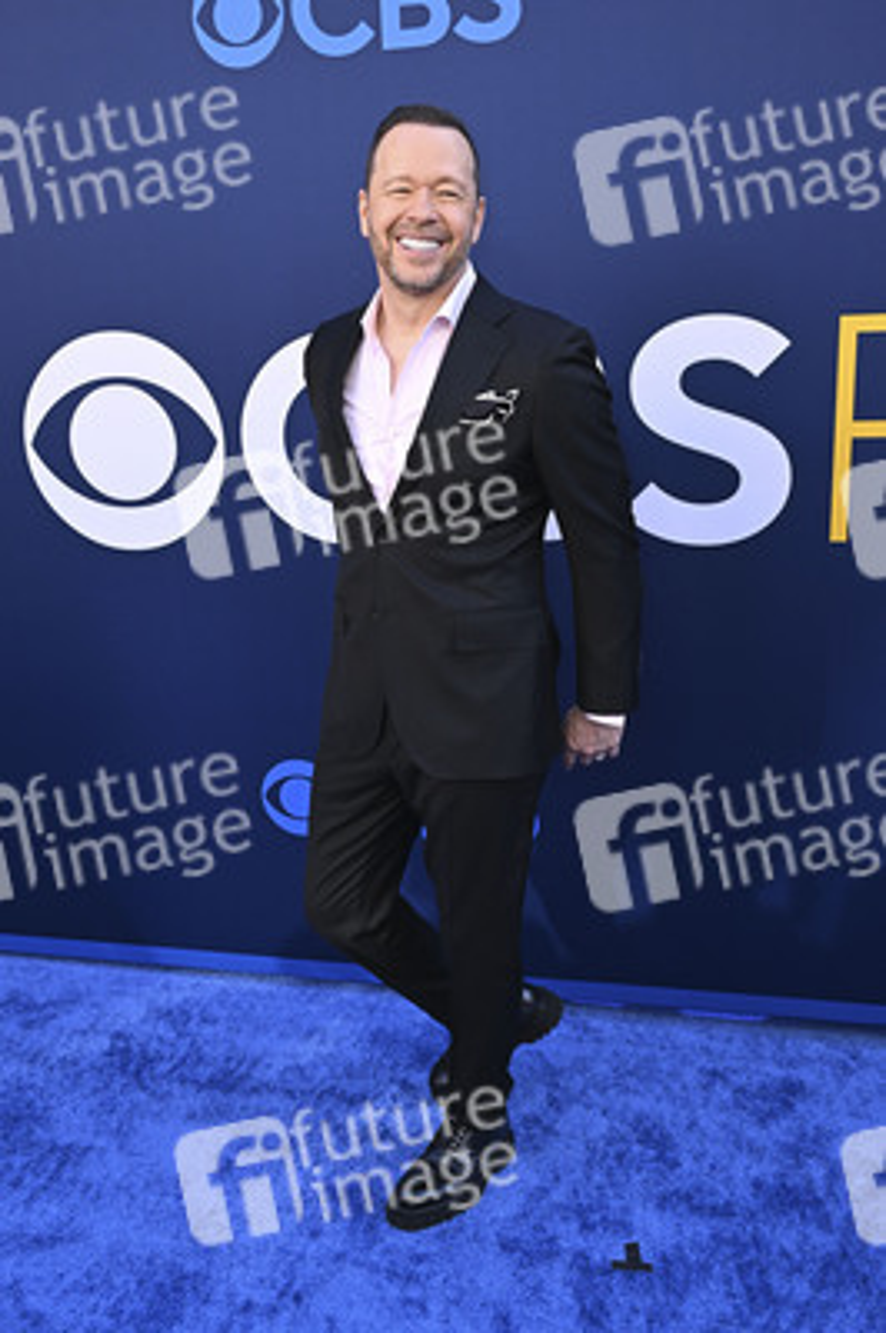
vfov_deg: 57.3
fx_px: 1220
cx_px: 443
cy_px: 666
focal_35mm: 33
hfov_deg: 39.9
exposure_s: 1/200
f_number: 5.6
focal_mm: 33
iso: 400
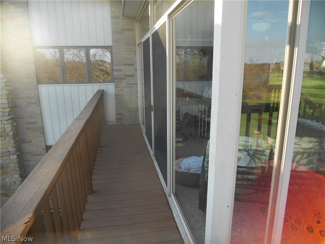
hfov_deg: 67.3
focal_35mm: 26
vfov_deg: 53.1
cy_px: 122
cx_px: 162
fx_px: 244
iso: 80
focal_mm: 4.6
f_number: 3.2
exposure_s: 1/125
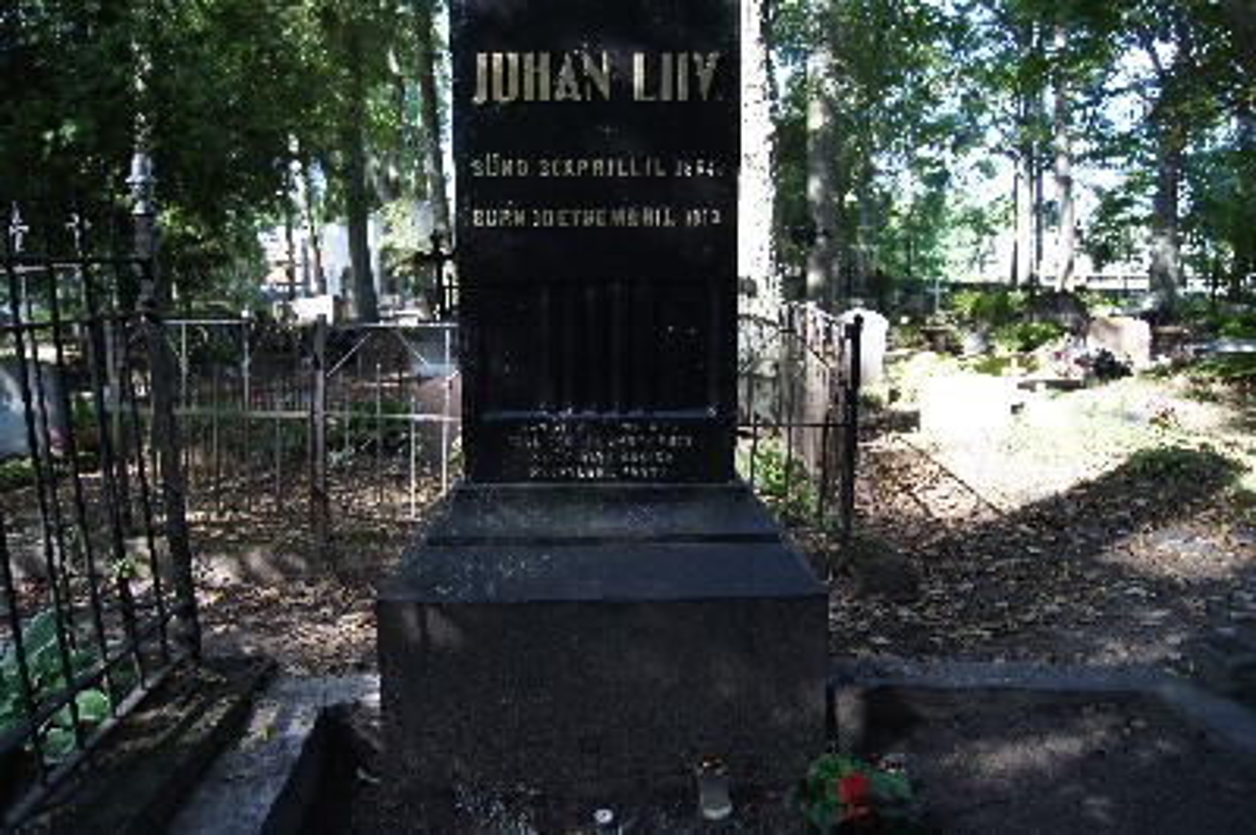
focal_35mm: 27
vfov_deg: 47.9
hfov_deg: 67.4
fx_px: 941
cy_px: 418
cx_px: 628
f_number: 3.5
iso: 100
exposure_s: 1/60
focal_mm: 18
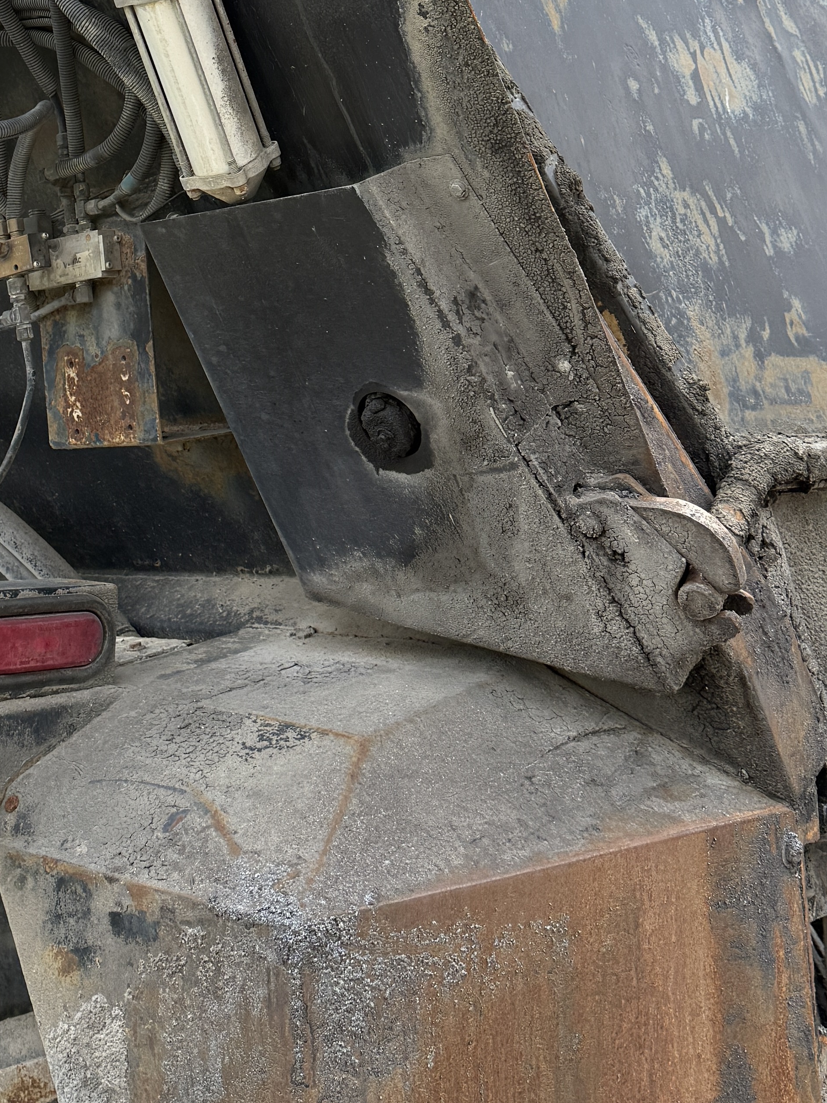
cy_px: 119
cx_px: 273
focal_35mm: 54
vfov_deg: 33.7
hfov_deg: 26.9
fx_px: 1720
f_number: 1.78
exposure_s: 1/2053
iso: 100
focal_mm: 6.76
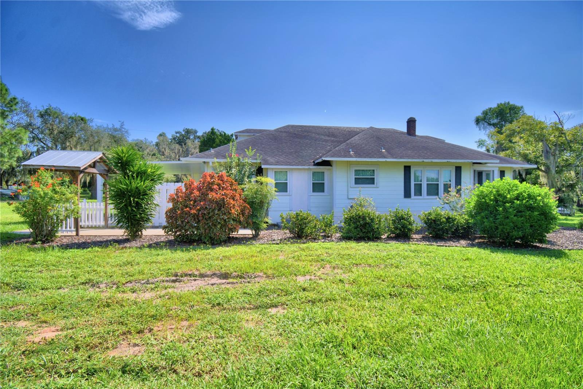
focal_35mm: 15
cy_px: 194
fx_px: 243
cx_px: 292
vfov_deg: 77.3
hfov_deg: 100.4
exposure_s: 1/1600
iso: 100
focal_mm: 10
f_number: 4.5
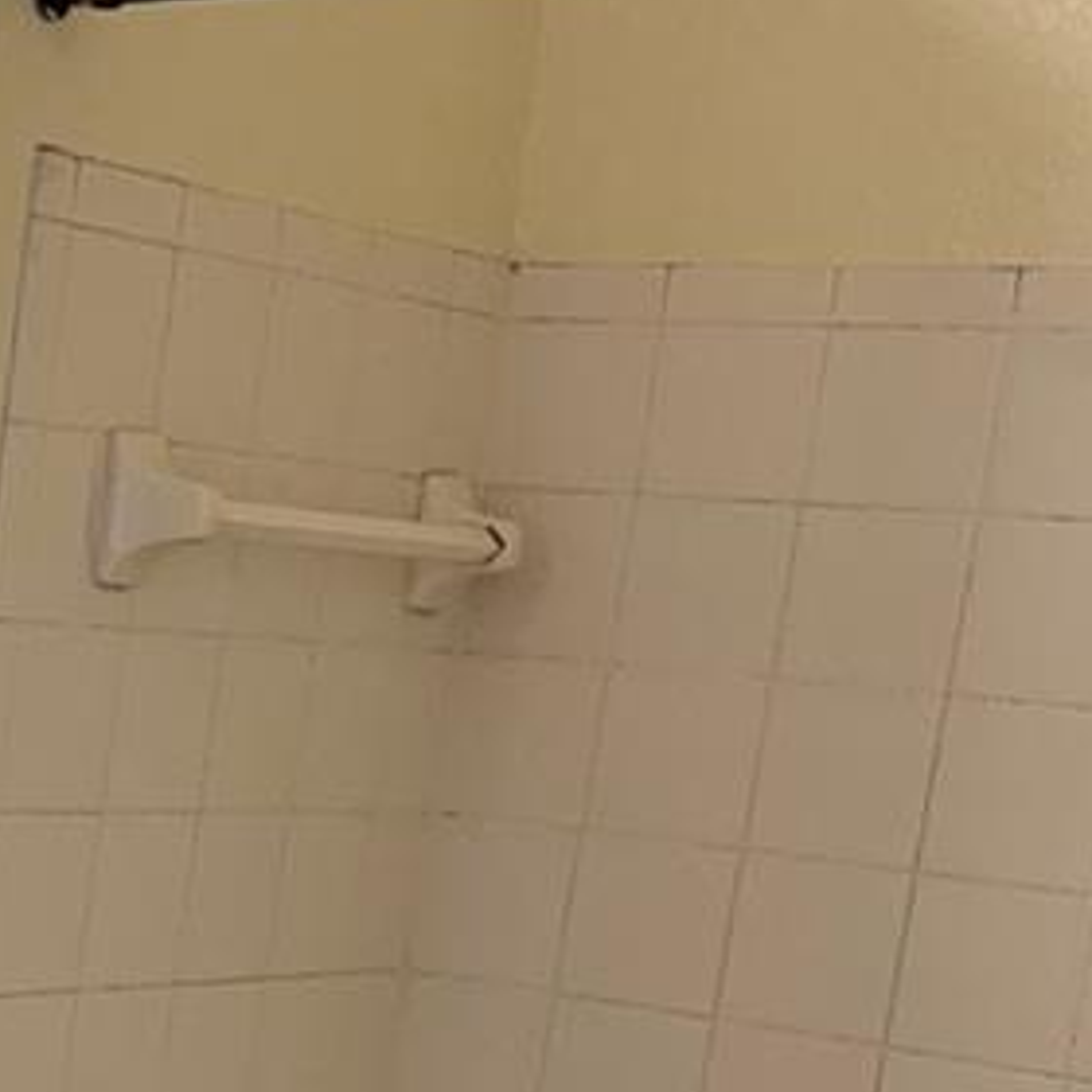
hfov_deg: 16.9
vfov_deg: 18.4
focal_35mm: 91
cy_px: 1186
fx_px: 3248
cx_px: -632
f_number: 1.78
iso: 125
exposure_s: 1/120
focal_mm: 6.76
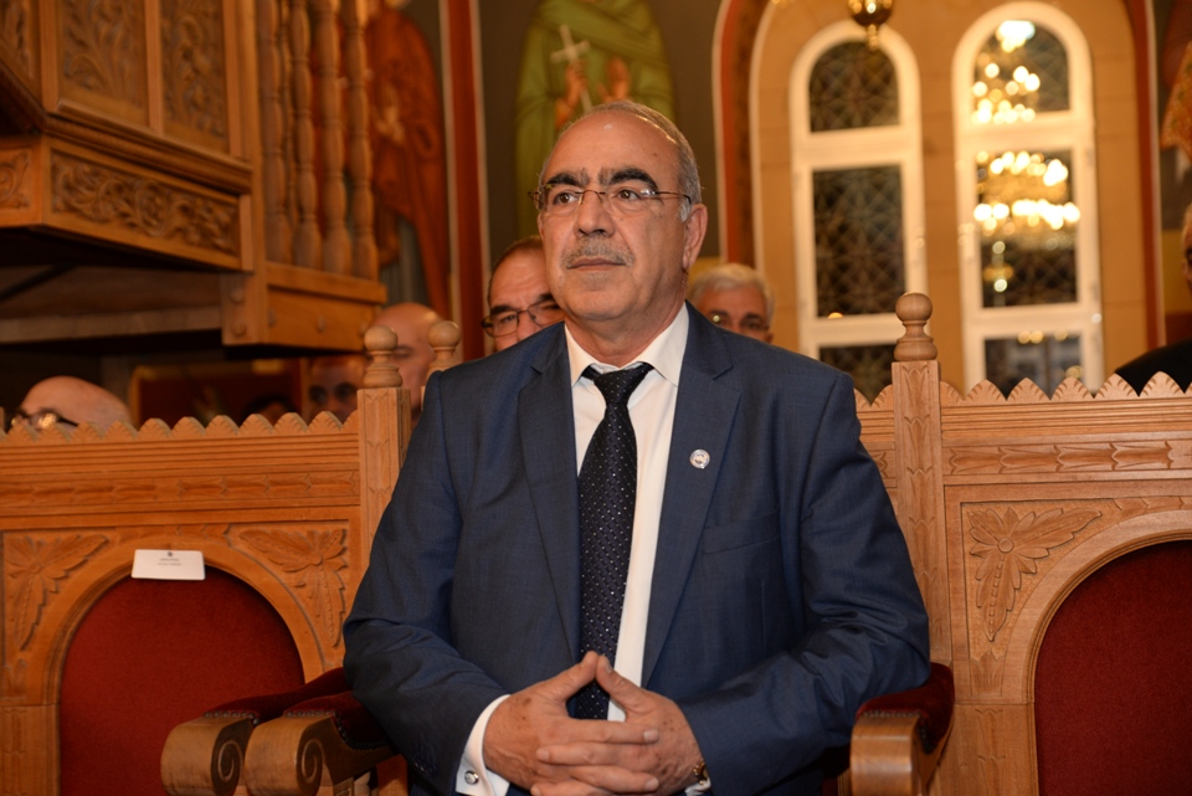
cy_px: 398
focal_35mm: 56
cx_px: 596
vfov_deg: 24.2
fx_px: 1855
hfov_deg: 35.6
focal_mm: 56
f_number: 4
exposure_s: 1/40
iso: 500
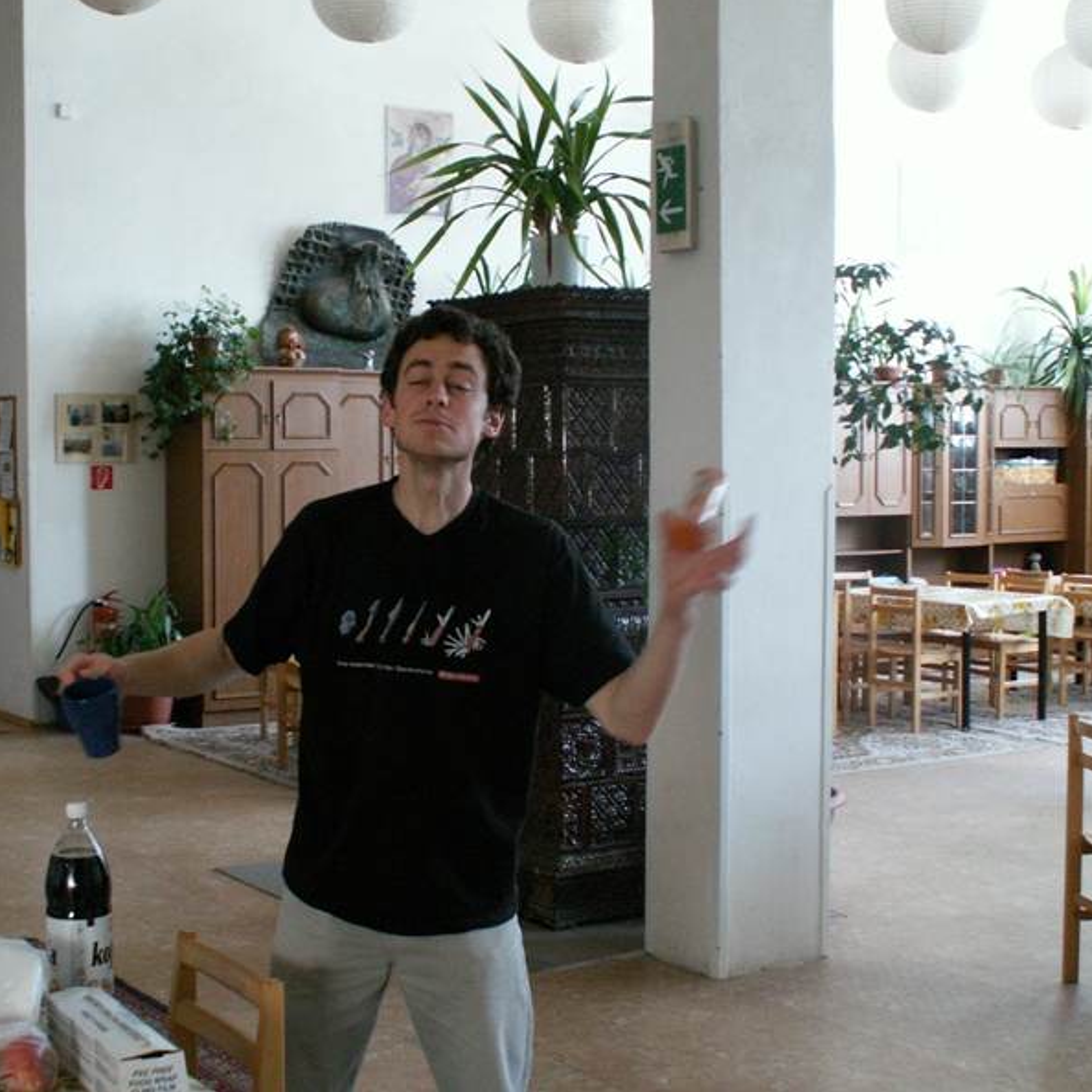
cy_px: 542
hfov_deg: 33.8
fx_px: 1785
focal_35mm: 50
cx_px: 406
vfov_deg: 34.0
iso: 160
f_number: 2.8
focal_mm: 7.04
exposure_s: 1/15
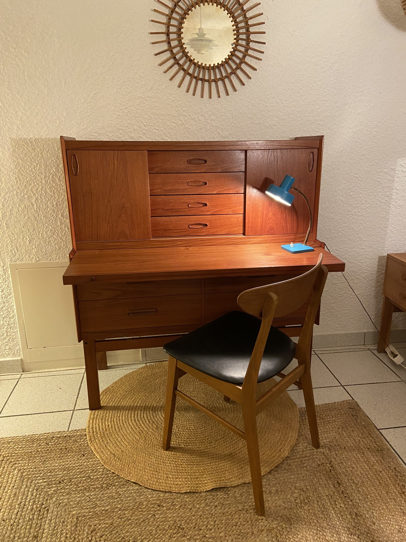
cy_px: 271
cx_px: 203
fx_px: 407
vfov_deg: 67.3
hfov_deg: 53.1
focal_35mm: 26
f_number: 1.8
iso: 500
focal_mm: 4.25
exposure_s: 1/50
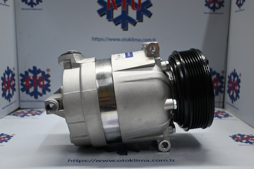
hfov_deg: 51.3
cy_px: 84
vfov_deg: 35.5
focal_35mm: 38
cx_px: 127
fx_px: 265
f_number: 4.2
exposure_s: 1/125
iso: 800
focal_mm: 25
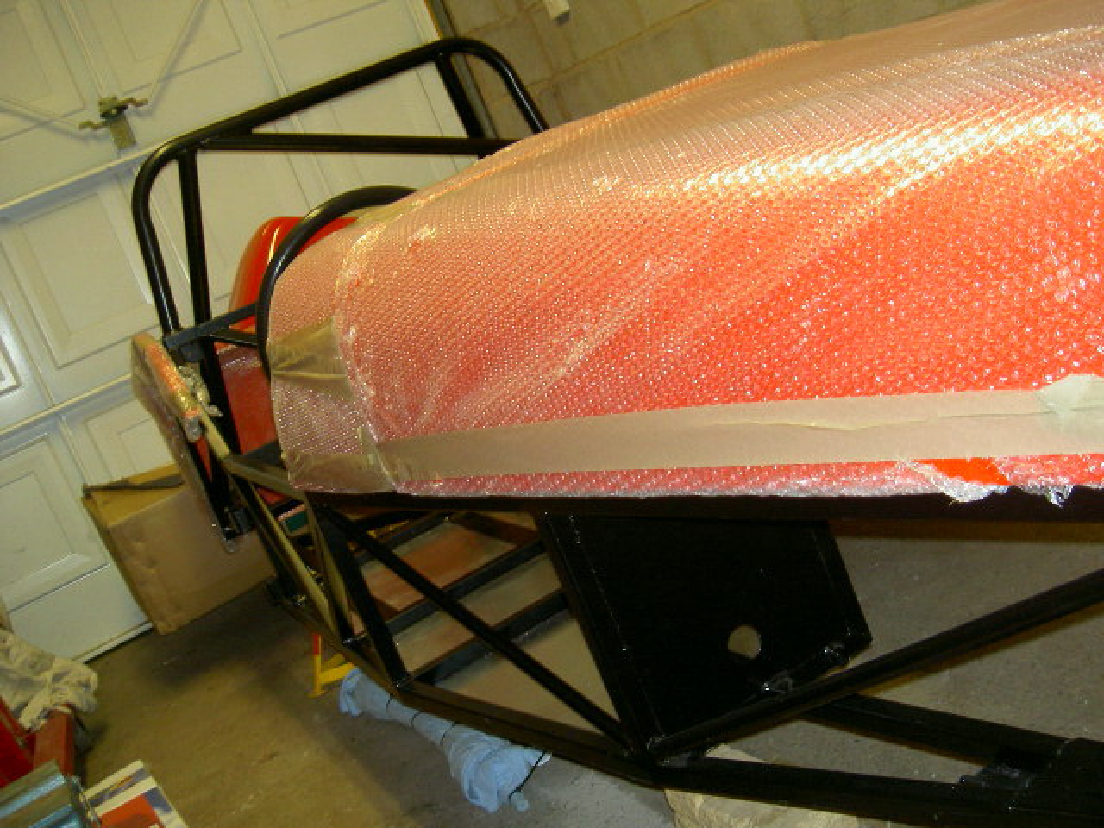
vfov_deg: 36.8
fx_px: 1244
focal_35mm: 39
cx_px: 552
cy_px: 414
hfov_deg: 47.9
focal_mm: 8
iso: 100
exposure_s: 1/59.5
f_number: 2.8
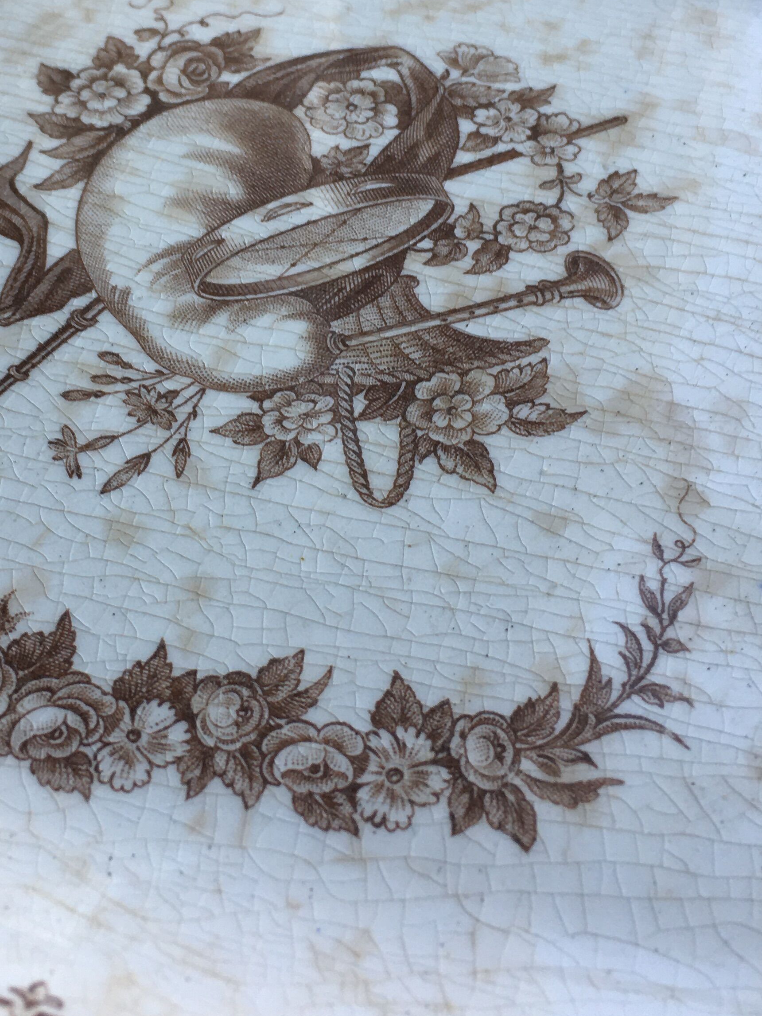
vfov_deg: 36.9
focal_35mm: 51
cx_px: 259
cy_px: 305
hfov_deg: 28.4
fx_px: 1497
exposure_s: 1/50
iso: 25
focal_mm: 4.15
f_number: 2.2
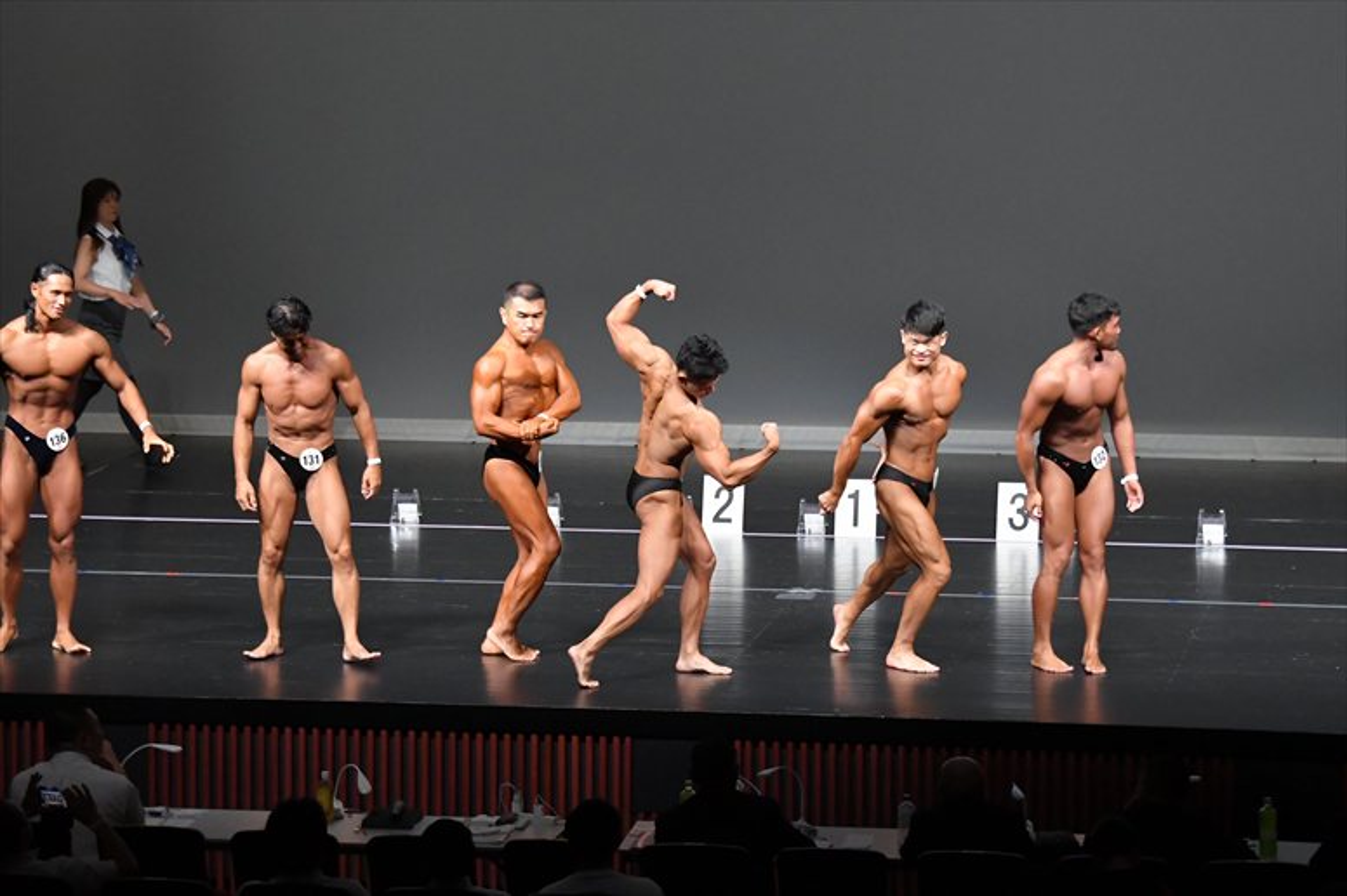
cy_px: 448
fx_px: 5872
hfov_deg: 13.1
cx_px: 674
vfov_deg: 8.7
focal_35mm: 157
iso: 5000
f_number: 5.6
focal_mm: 105
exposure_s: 1/400
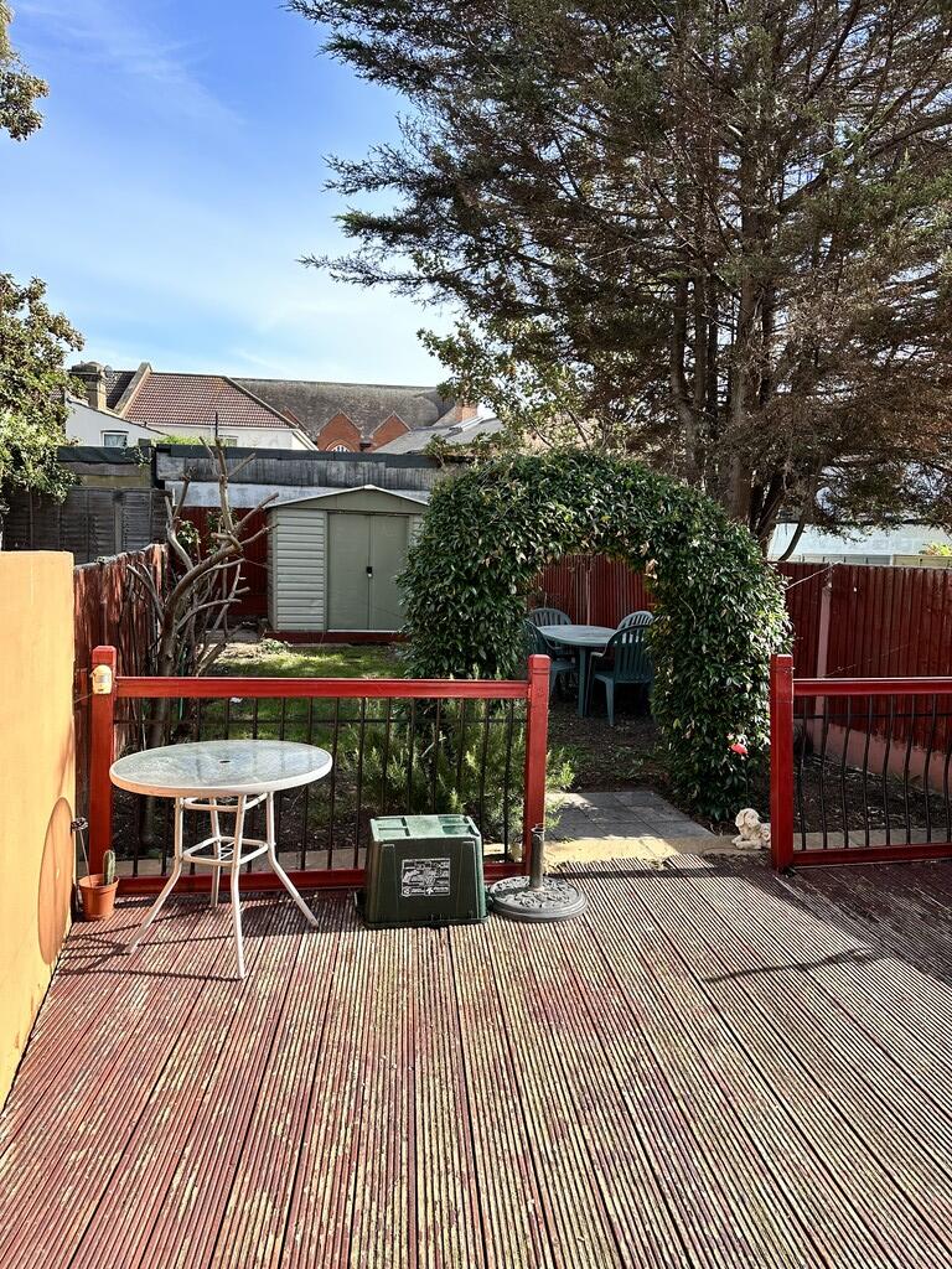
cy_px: 634
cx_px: 476
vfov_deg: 71.6
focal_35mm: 24
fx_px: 880
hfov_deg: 56.8
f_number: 1.78
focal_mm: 6.86
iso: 80
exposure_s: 1/1412
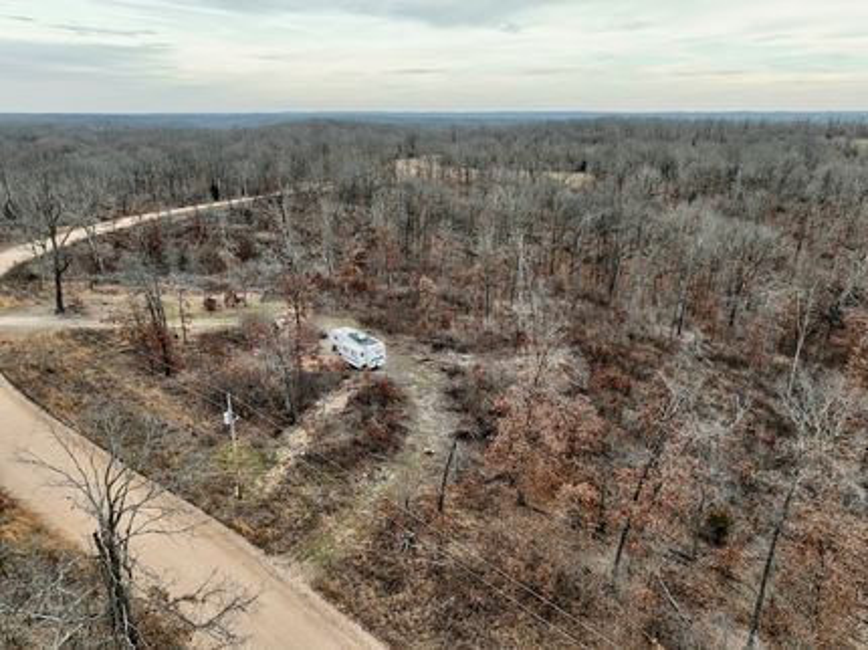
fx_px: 601
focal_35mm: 24
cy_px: 325
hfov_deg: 71.6
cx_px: 434
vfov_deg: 56.8
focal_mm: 12.29
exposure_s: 1/400
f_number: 2.8
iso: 400
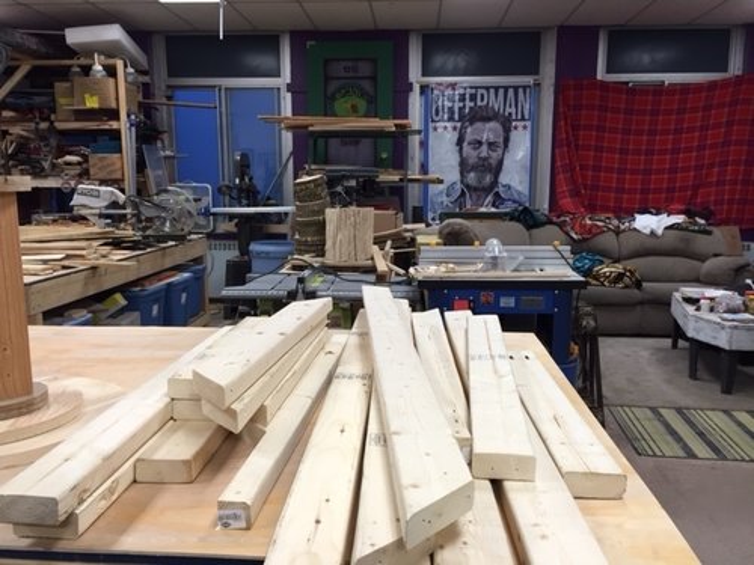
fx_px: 632
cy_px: 282
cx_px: 377
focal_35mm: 29
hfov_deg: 61.7
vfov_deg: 48.2
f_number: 2.2
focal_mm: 4.15
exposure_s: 1/30
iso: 64
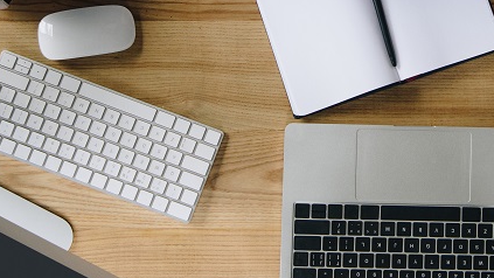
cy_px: 5
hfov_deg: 18.7
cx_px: 410
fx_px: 1480
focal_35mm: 113
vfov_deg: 10.6
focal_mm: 38
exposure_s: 1/320
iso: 800
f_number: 4
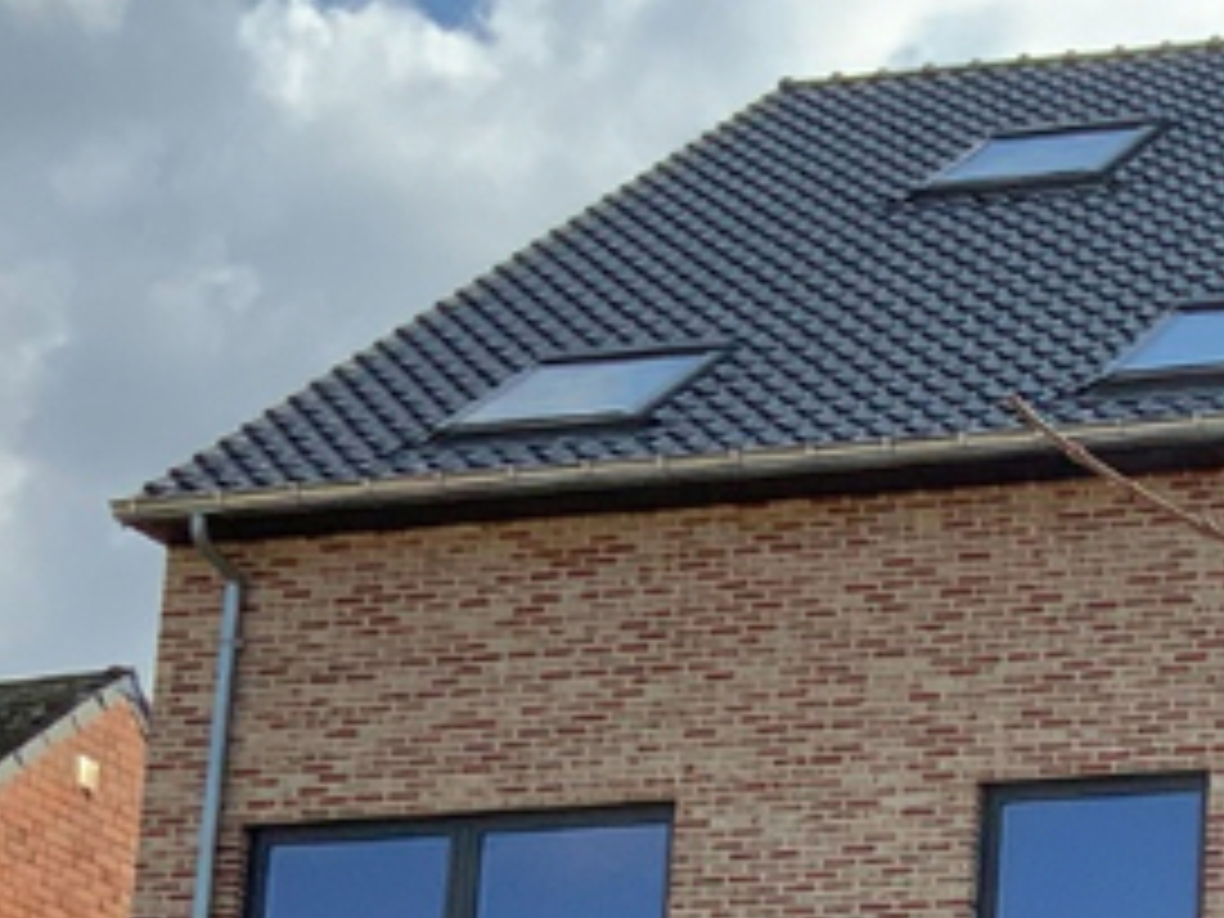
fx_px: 4526
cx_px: 1850
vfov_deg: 11.2
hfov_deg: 14.4
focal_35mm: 128
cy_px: 1318
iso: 16
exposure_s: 1/1626
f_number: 1.8
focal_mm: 3
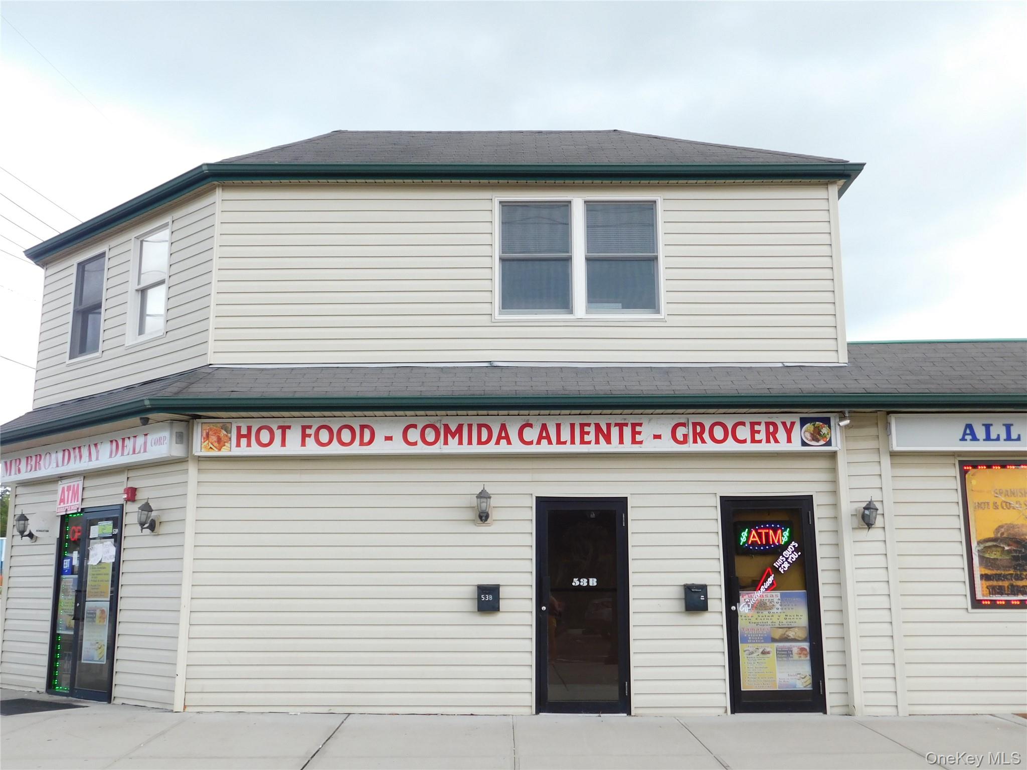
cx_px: 514
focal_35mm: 36
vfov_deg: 39.7
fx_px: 1068
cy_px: 385
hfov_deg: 51.4
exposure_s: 1/160
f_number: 3.5
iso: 125
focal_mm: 6.3
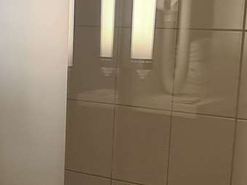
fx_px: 557
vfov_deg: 18.8
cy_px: 134
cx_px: 30
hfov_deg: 24.4
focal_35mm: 78
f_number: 2.2
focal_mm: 2.2
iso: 100
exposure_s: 1/100
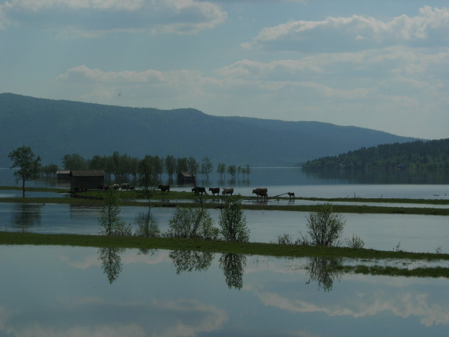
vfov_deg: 13.1
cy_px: 168
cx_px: 224
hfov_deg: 17.4
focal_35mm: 113
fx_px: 1466
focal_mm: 23.4
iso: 64
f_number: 8.2
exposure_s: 1/696
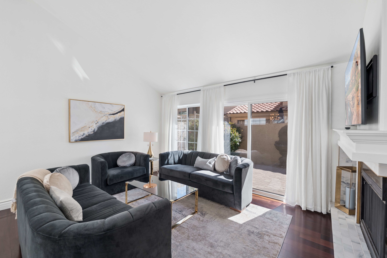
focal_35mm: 14
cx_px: 194
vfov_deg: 81.2
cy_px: 129
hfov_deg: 104.3
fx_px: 150
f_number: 8
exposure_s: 1/100
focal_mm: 14
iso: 400
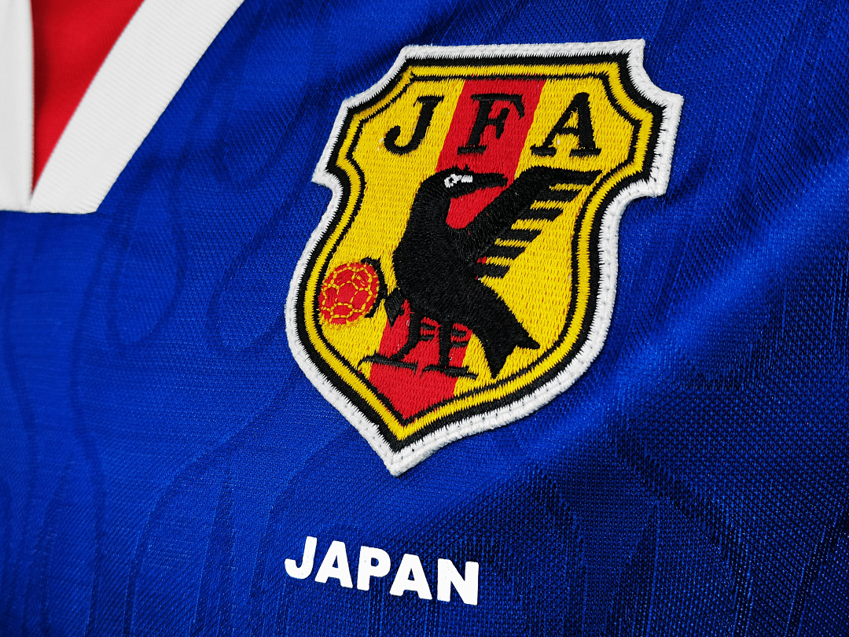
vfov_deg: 26.6
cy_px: 318
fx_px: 1349
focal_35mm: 55
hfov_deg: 34.9
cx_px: 424
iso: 100
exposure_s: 1/100
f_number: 1.8
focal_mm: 5.58
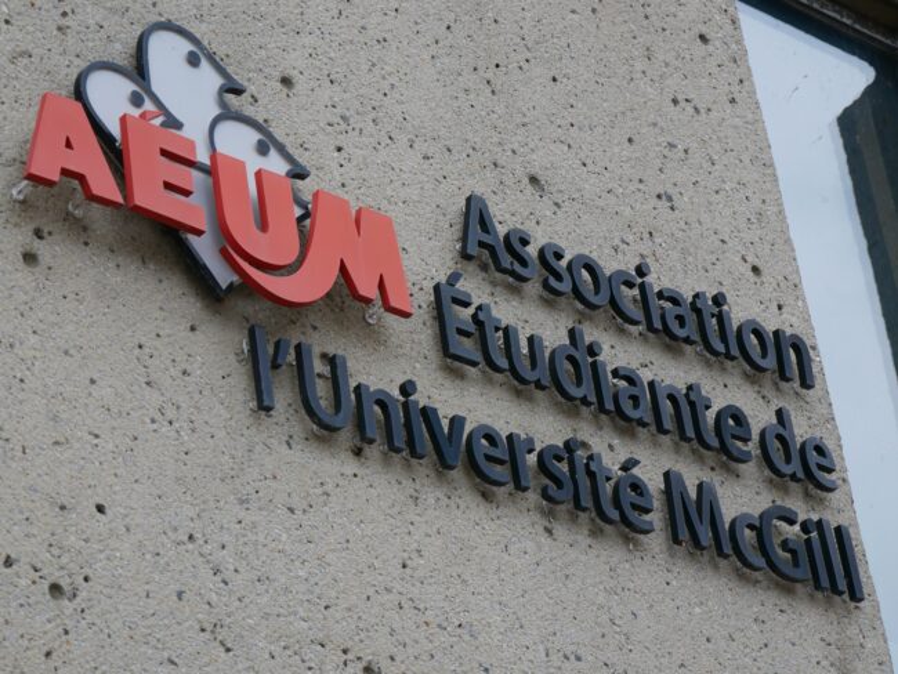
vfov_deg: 13.5
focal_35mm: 110
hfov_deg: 17.9
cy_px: 337
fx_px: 2855
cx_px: 449
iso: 200
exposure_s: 1/250
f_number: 5.1
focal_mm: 55
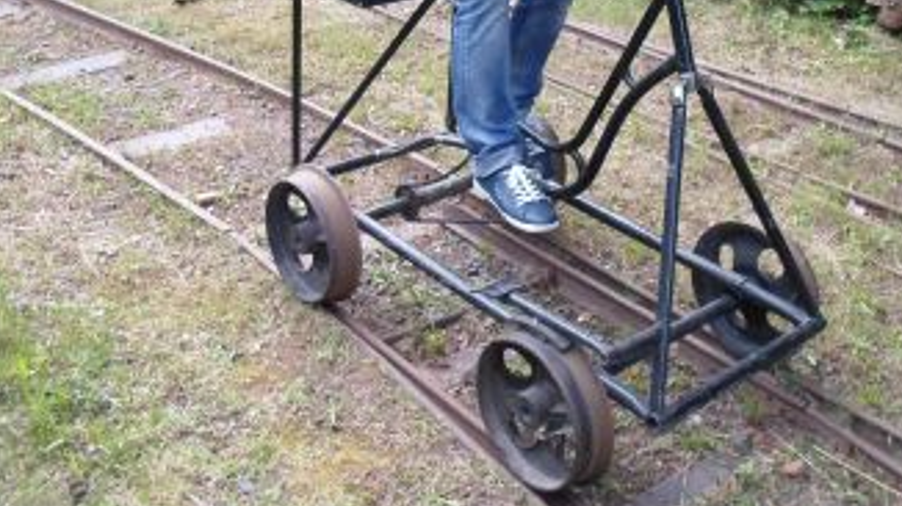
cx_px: 600
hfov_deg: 44.0
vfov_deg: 24.7
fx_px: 1100
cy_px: 1
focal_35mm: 46
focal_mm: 4.5
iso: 80
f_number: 2.5
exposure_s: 1/90
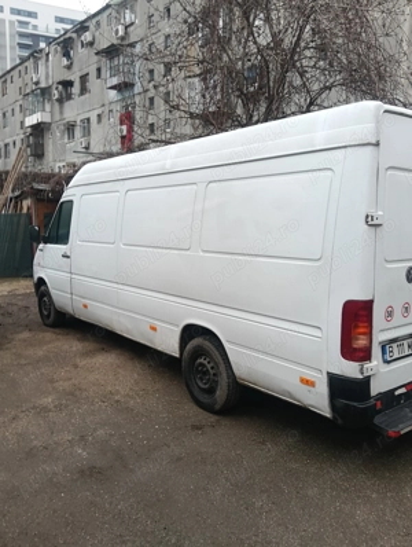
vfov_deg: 65.2
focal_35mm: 27
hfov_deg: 51.5
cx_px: 206
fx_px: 427
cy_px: 274
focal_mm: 3.98
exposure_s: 1/50
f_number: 1.8
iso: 80
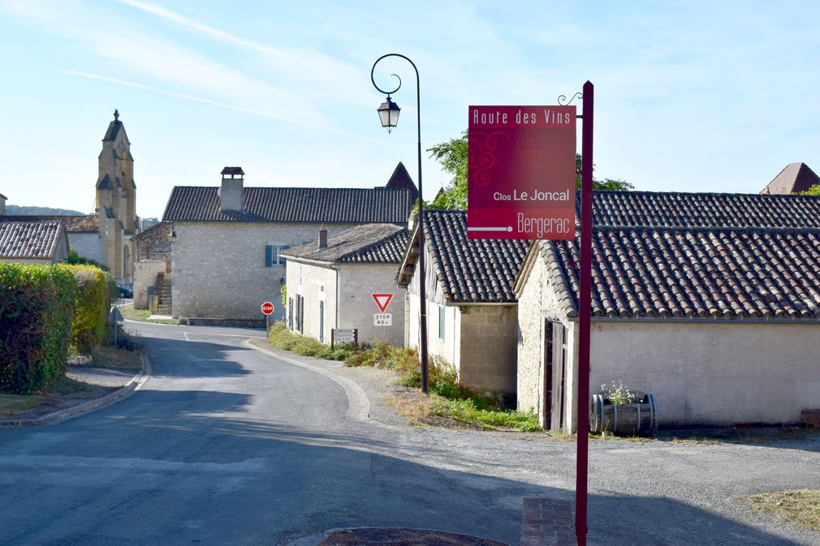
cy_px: 273
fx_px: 1230
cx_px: 410
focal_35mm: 54
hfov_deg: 36.9
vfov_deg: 25.1
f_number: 11
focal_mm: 36
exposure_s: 1/500
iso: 280
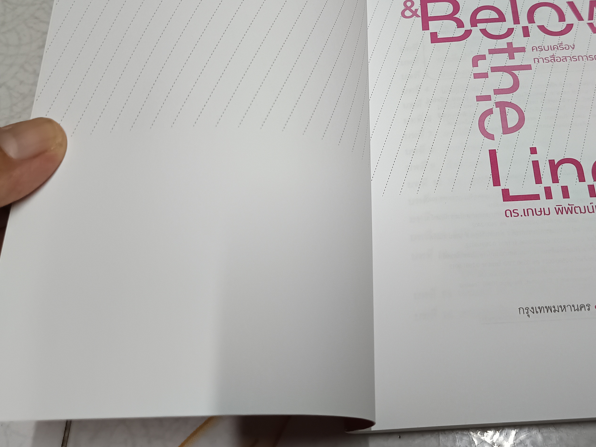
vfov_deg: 37.0
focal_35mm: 38
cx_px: 400
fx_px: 654
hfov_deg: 48.1
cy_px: 122
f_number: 1.7
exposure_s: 1/50
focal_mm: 5.31
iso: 979
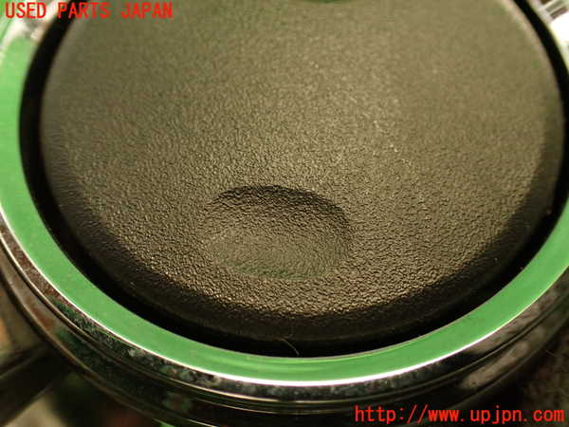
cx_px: 284
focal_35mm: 32
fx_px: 526
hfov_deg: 56.8
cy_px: 214
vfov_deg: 44.2
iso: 400
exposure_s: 1/30
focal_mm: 5.79
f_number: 2.4
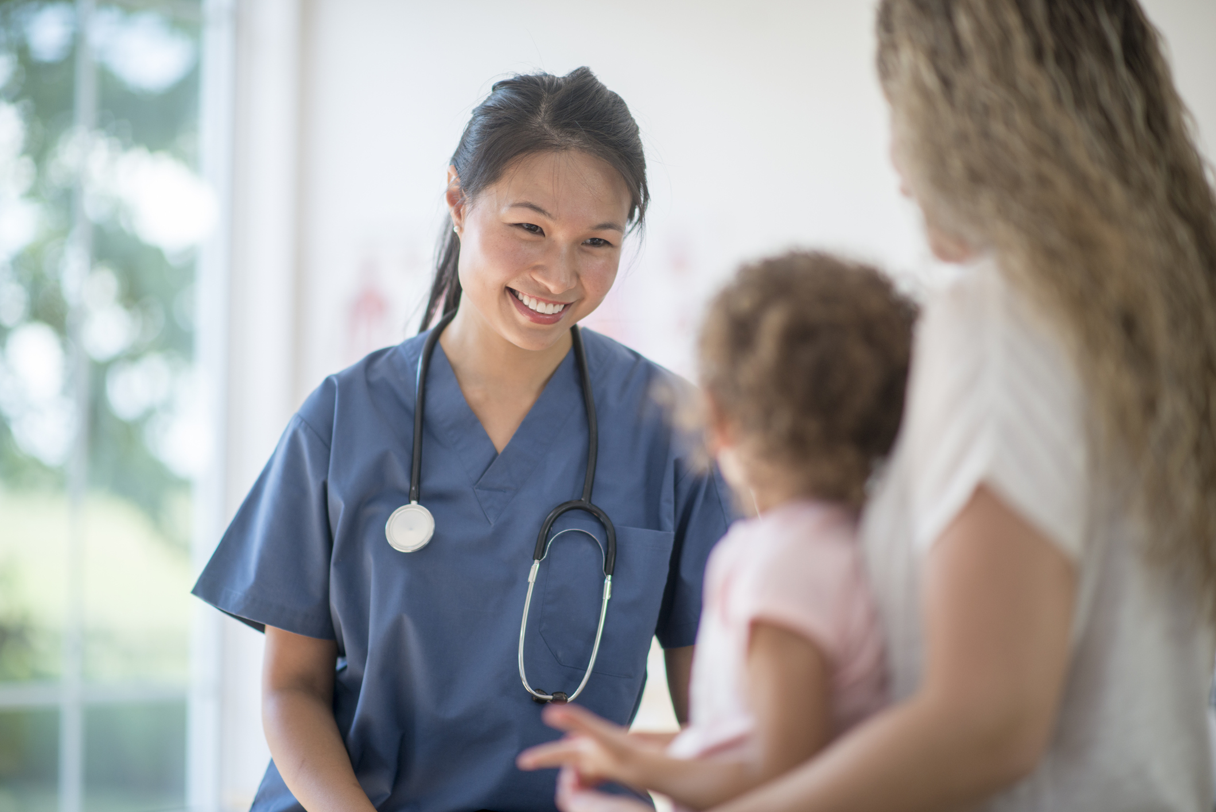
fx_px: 2872
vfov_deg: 16.1
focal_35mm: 85
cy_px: 406
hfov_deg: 23.9
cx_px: 608
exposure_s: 1/1000
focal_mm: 85
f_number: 1.4
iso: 200
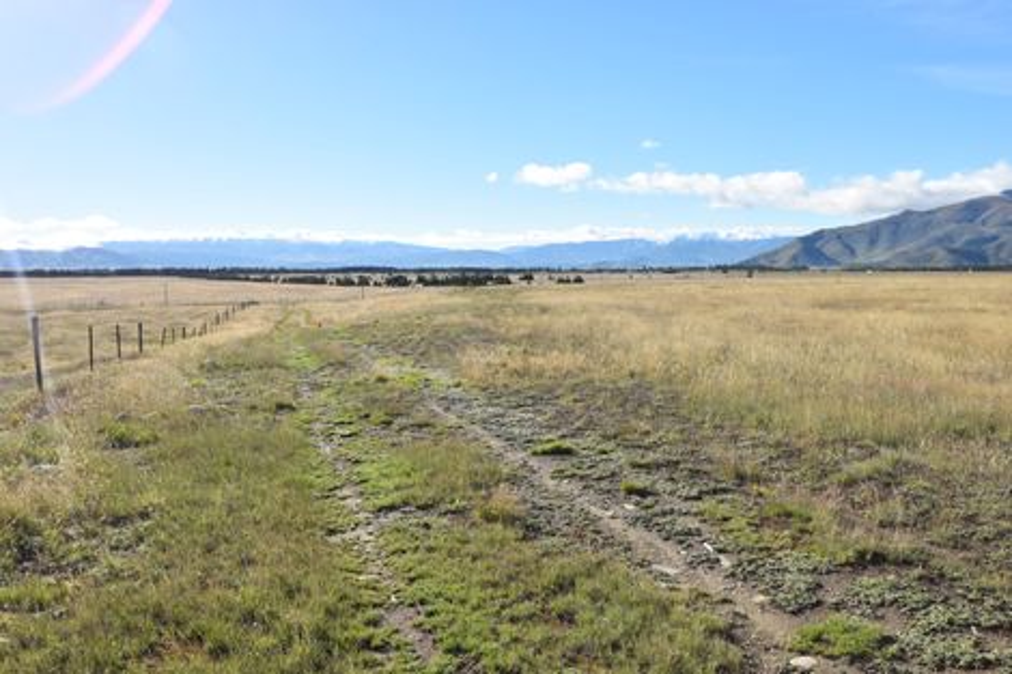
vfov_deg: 43.6
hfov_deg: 61.9
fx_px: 843
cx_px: 506
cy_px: 337
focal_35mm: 30
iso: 100
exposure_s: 1/200
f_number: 11
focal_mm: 20
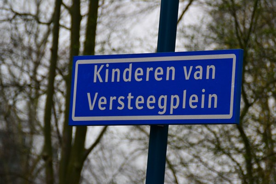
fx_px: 1725
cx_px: 138
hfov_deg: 9.1
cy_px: 92
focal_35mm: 225
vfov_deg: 6.1
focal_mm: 150
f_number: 6.3
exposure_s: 1/1250
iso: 1600
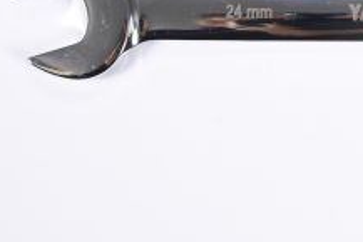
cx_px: 439
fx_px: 1453
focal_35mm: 144
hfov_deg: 13.8
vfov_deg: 9.5
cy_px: 5
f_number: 14
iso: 250
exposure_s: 1/125
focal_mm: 38
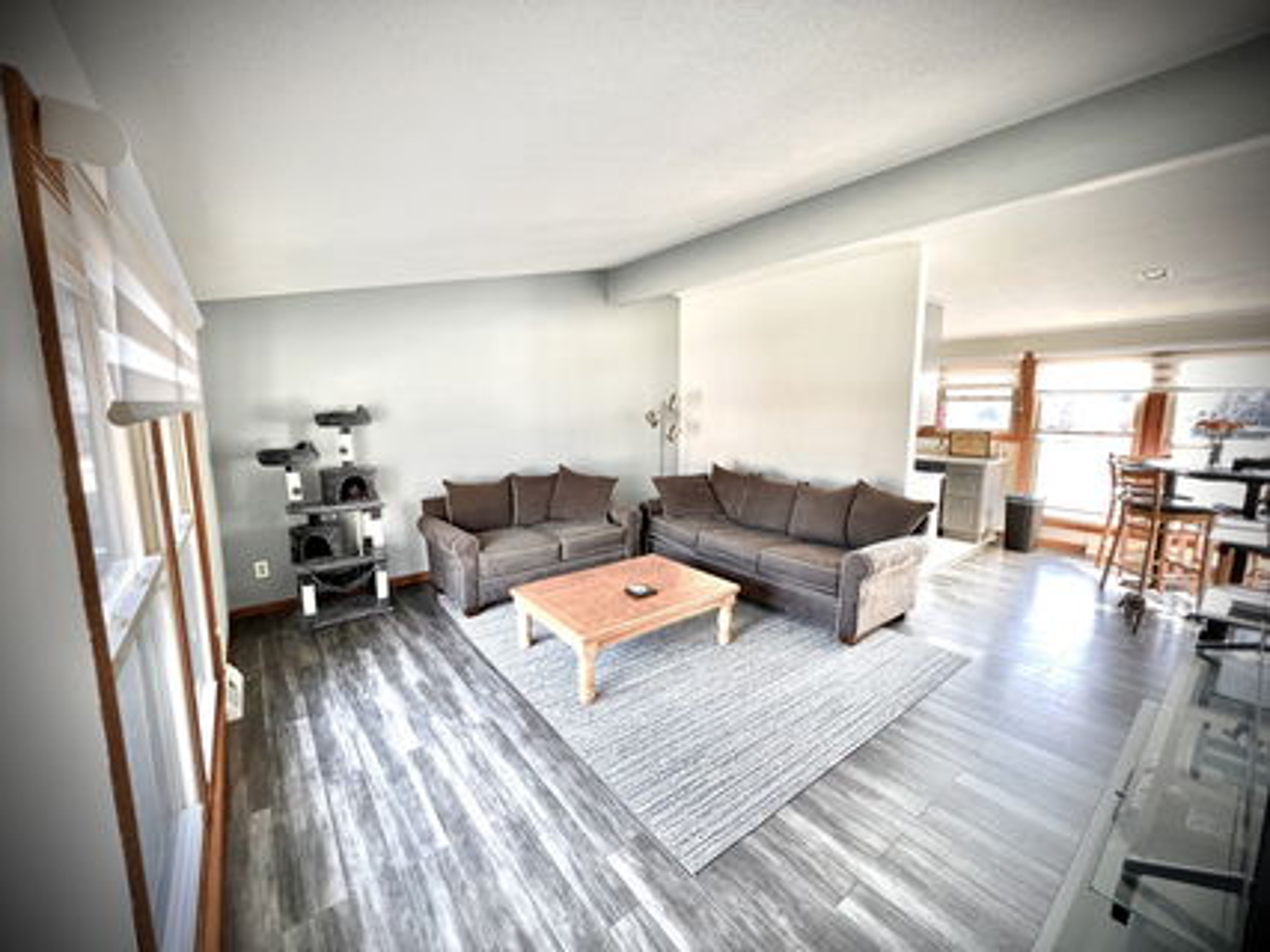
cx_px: 635
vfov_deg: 89.9
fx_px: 477
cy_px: 476
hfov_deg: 106.2
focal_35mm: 13
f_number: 1.8
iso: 250
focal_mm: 1.57
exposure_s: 1/99
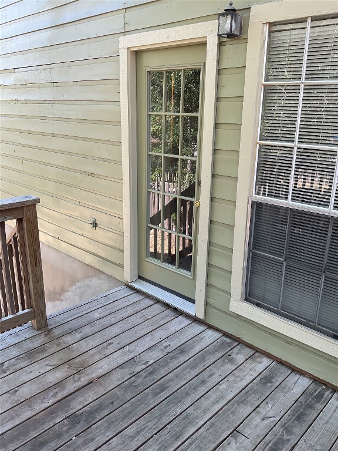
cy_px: 226
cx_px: 169
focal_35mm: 29
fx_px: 378
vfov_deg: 61.7
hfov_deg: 48.2
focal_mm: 3
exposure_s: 1/120
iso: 20
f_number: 1.8
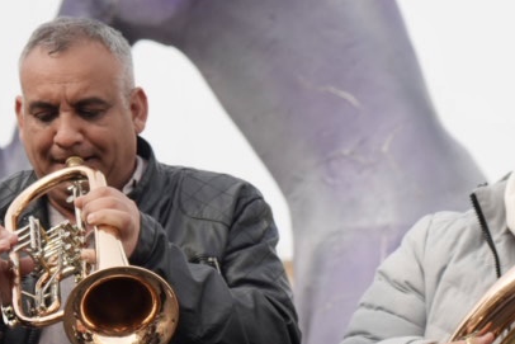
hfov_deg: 9.5
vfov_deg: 6.4
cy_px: 175
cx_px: 121
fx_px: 3077
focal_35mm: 215
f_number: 4
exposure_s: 1/2000
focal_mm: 54
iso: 400
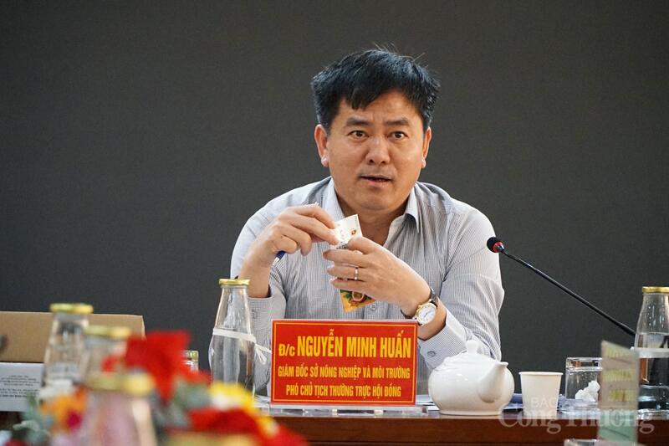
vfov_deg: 8.7
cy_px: 223
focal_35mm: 157
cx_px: 334
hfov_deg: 13.1
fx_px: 2917
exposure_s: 1/500
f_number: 4
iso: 6400
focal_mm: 105
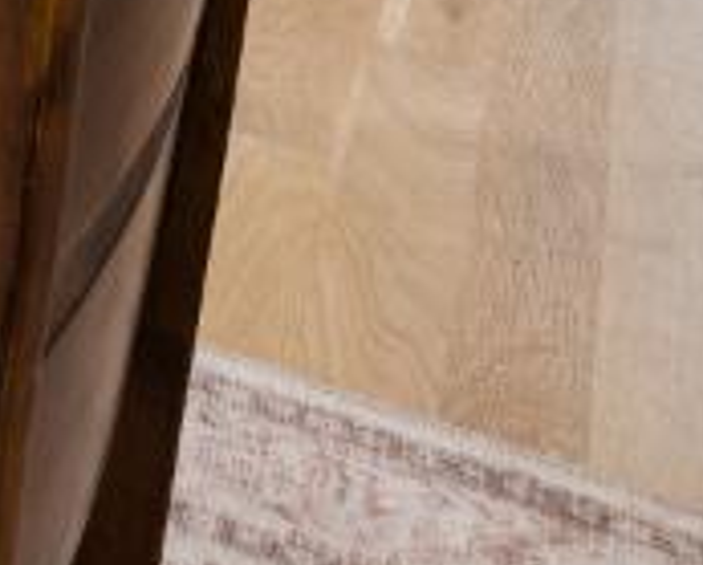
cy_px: -1284
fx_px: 2709
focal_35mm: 130
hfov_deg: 9.8
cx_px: -1613
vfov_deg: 9.0
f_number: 11
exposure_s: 1/3.33
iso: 320
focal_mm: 16
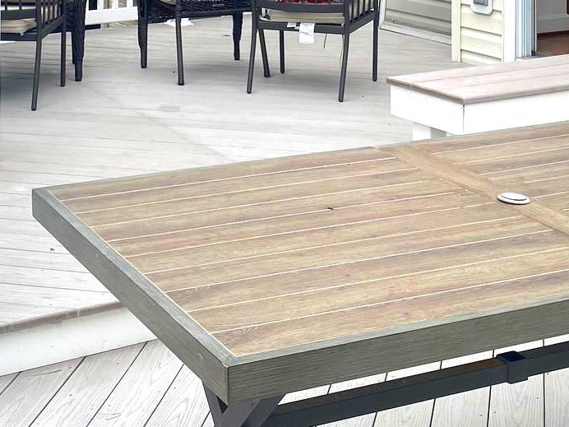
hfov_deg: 25.3
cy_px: -133
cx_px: 226
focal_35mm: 77
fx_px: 1266
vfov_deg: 17.9
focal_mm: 4.25
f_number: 1.8
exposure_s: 1/1182
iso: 32
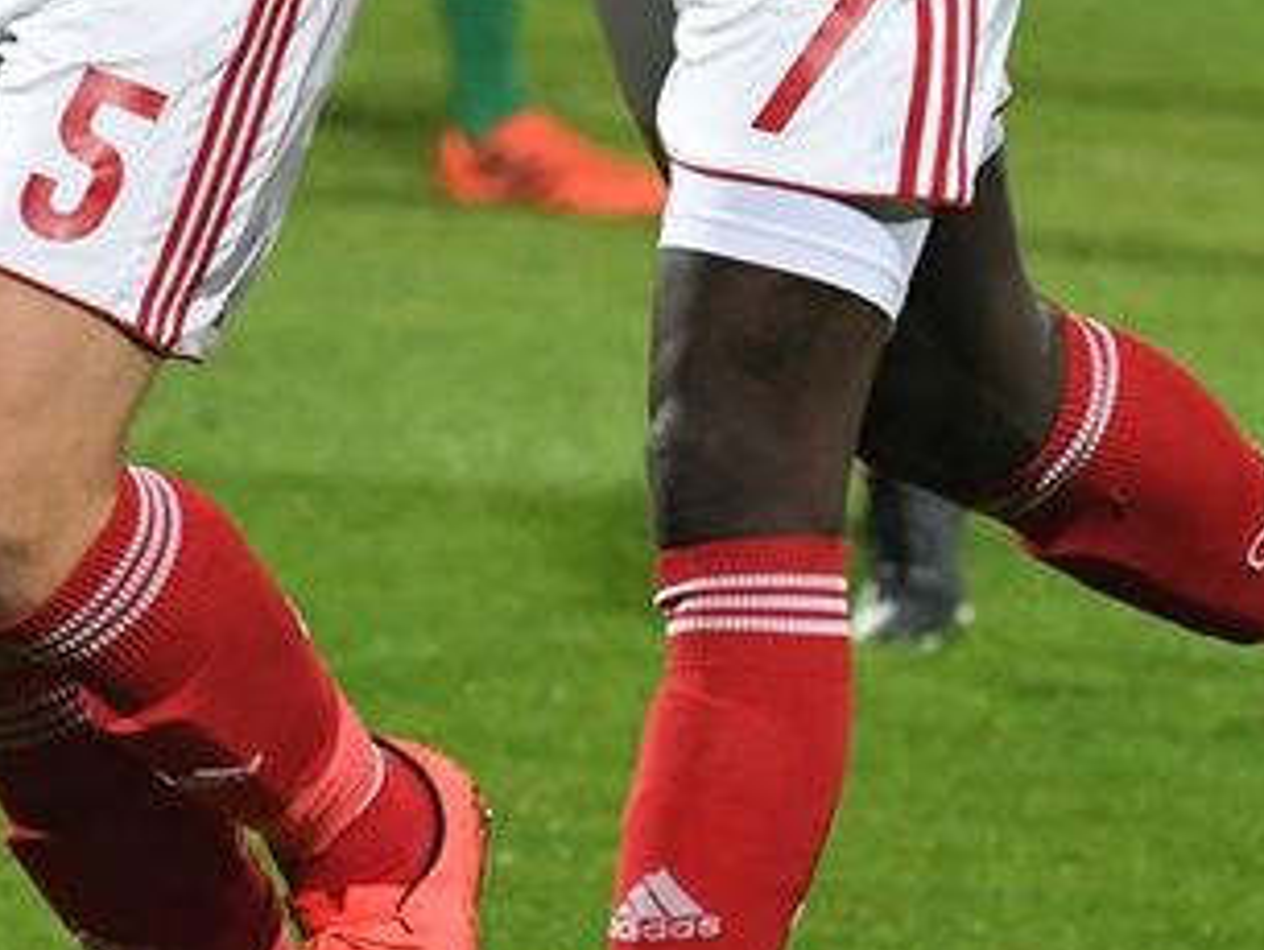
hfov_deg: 2.4
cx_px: 492
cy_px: -481
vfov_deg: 1.8
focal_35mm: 837
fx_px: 30587
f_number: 3.2
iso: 3200
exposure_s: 1/1600
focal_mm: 130
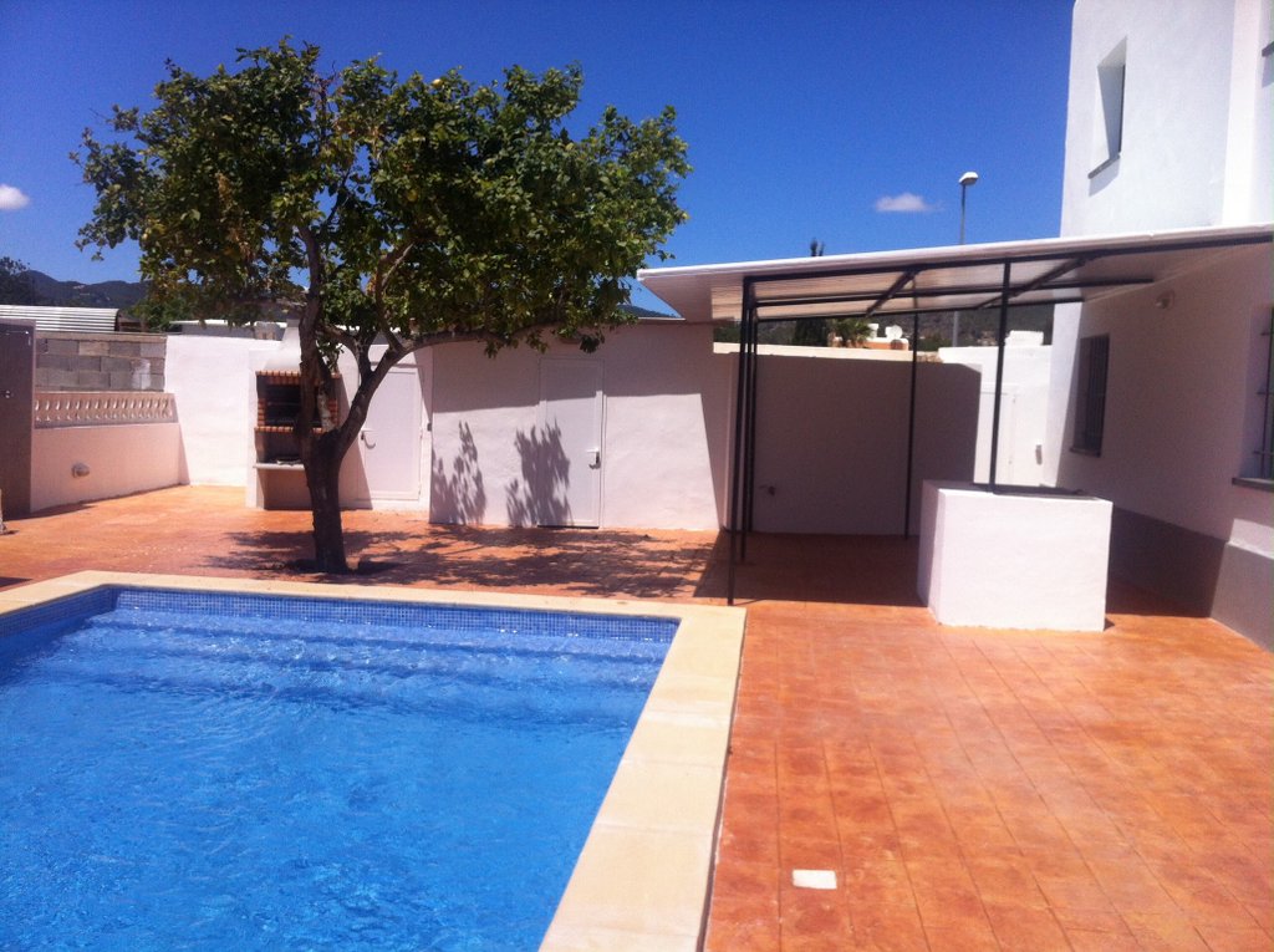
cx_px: 637
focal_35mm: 35
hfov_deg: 52.7
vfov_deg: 40.6
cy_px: 476
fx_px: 1286
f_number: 2.8
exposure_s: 1/2320
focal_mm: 3.85
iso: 80
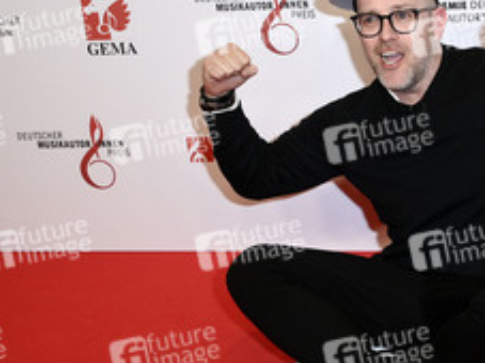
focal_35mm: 84
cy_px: 192
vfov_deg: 17.6
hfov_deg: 22.9
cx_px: 407
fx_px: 1176
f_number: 5.6
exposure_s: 1/250
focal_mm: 44
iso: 1250
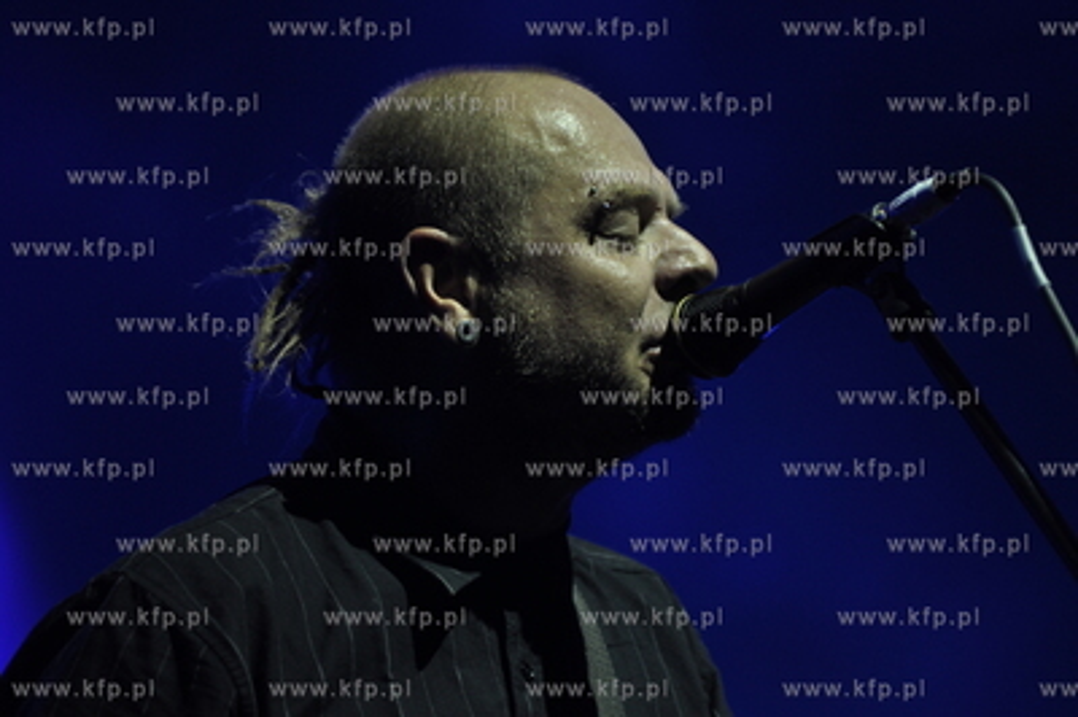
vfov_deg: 4.6
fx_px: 8976
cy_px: 358
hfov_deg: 6.9
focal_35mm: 300
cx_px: 539
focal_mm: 200
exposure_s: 1/200
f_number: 3.2
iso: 400
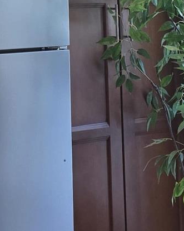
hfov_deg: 11.7
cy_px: -95
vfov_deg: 14.5
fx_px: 851
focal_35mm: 125
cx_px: -108
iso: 160
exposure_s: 1/120
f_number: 1.7
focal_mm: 6.3
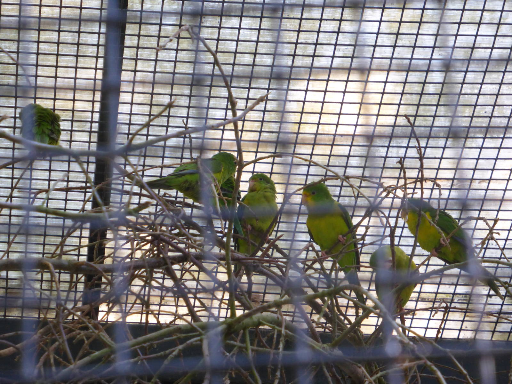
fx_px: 2766
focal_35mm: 187
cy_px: 192
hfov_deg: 10.6
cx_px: 256
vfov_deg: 7.9
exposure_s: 1/60
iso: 400
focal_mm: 33.3
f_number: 5.5
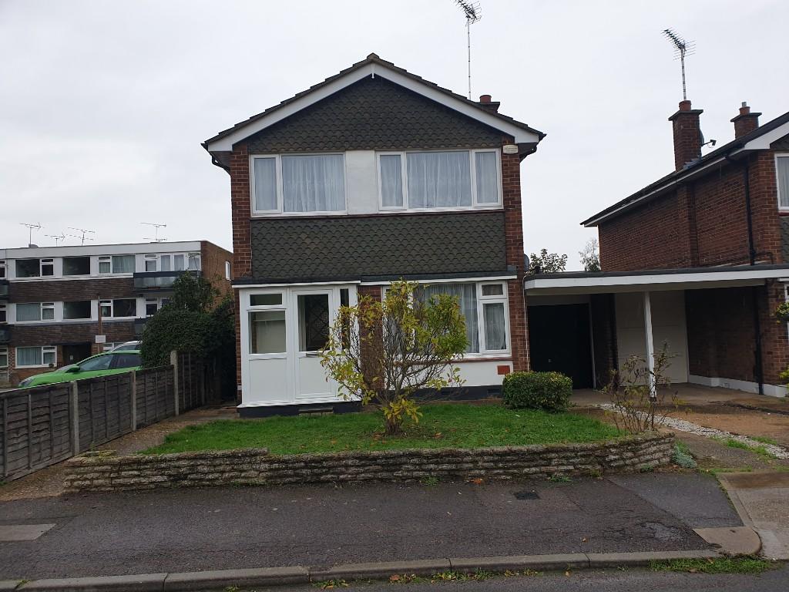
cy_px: 296
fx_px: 593
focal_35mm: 26
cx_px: 394
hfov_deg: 67.3
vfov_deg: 53.1
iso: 50
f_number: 2.4
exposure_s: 1/284
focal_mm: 4.3
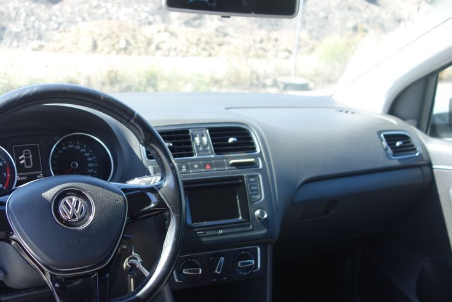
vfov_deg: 34.0
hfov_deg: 48.9
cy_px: 191
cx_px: 160
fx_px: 490
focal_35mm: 39
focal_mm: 10.4
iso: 125
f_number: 1.8
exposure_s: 1/320
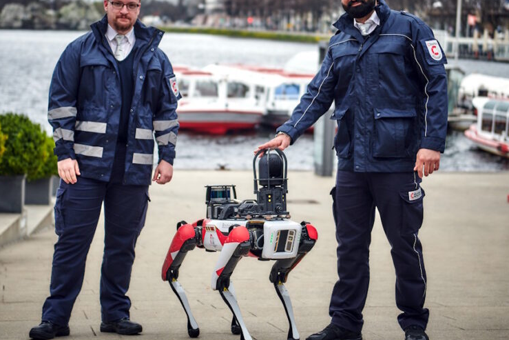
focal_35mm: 97
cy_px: 133
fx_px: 1372
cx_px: 240
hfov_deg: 21.0
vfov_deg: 14.1
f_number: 2.8
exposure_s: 1/500
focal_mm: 70
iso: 125
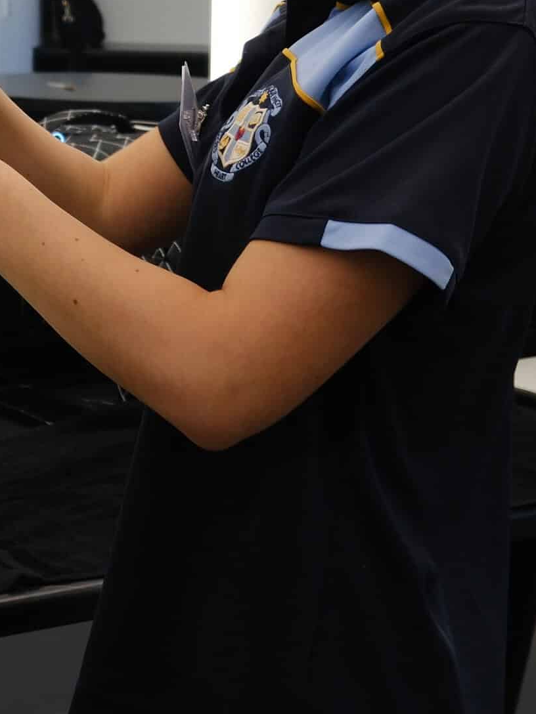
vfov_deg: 20.0
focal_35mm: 95
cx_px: -276
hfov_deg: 14.5
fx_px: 1961
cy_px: -5
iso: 400
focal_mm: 18.8
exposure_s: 1/85
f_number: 3.6
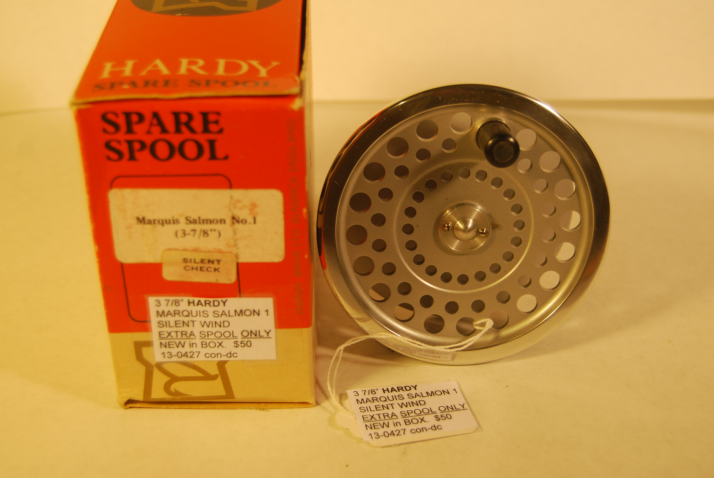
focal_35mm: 57
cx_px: 356
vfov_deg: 23.8
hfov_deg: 35.0
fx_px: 1132
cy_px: 216
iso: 200
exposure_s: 1/60
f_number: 5
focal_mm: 34
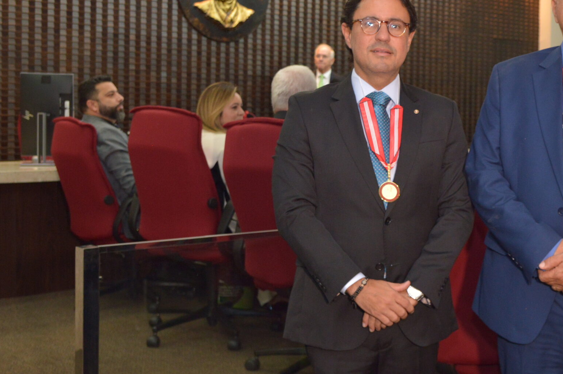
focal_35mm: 60
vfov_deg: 22.5
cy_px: 129
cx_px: 456
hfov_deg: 32.4
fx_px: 937
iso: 800
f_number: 3.5
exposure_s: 1/80
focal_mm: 24
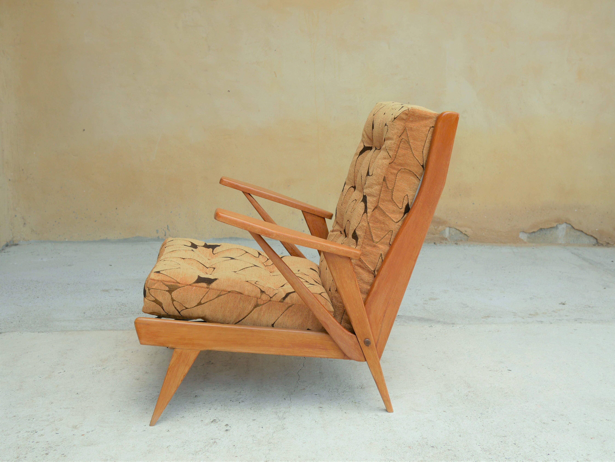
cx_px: 308
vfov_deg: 36.0
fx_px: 711
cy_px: 231
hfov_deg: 46.8
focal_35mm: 40
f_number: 3.5
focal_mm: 20
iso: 200
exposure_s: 1/400
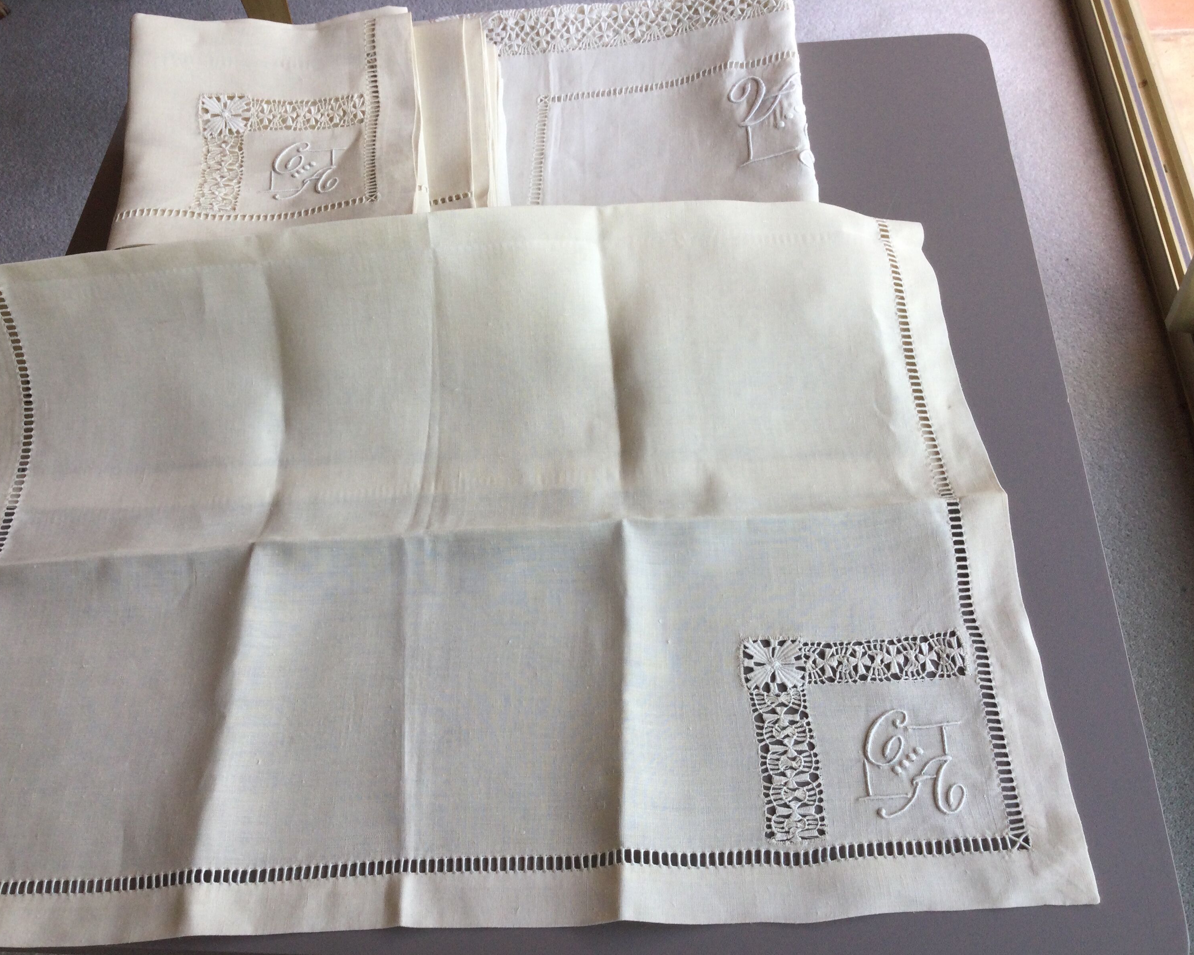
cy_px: 481
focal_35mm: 33
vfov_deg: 44.5
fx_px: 1166
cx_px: 551
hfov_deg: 54.2
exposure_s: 1/100
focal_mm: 3.3
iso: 32
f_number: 2.4
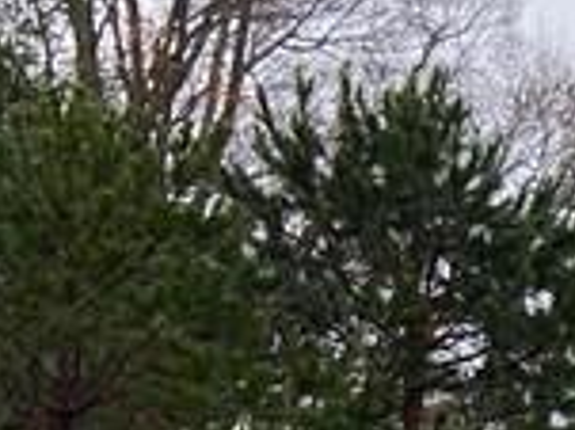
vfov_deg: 7.7
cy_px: 1138
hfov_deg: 9.2
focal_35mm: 176
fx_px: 2921
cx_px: 1683
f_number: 1.8
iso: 32
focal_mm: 4.25
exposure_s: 1/204
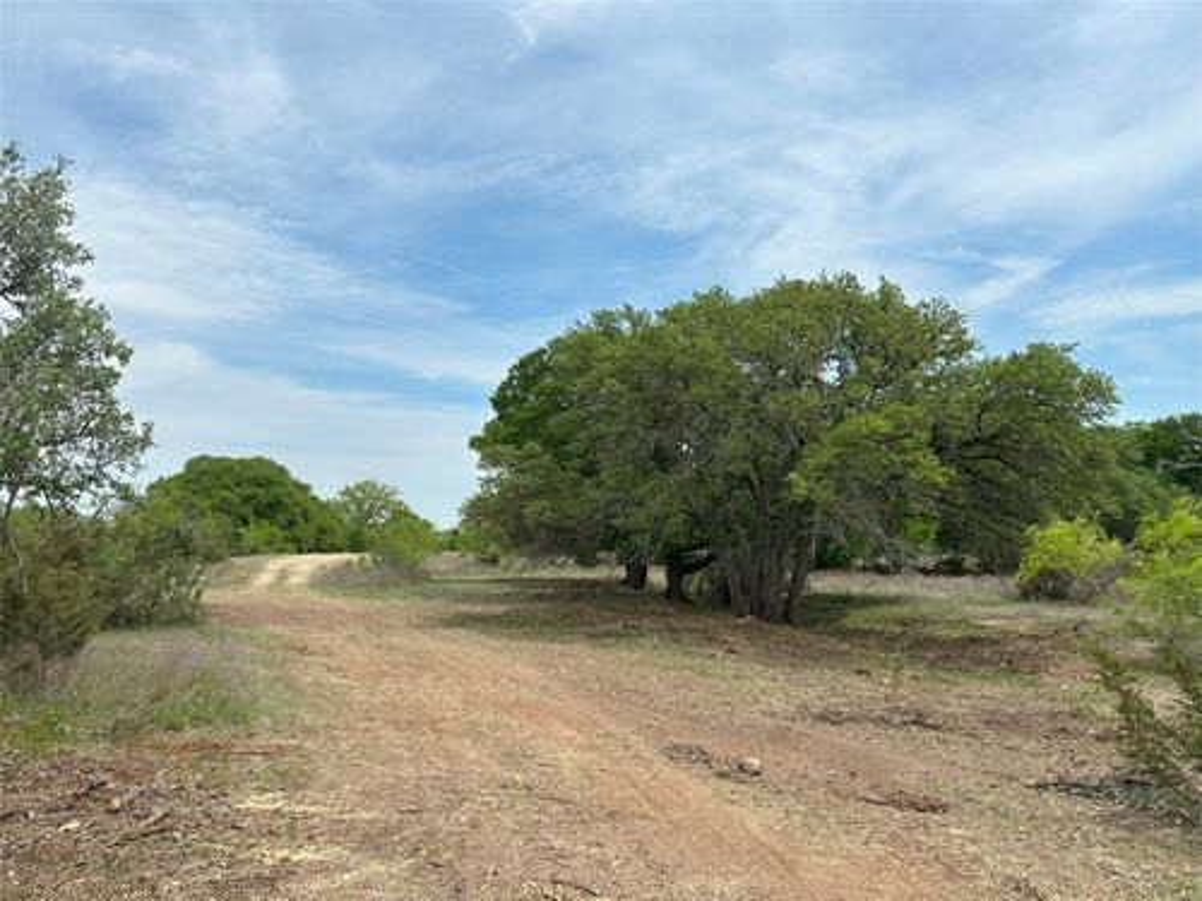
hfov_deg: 71.6
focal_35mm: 24
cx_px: 601
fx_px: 833
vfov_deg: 56.8
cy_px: 450
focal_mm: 6.86
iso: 80
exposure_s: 1/6623
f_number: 1.78
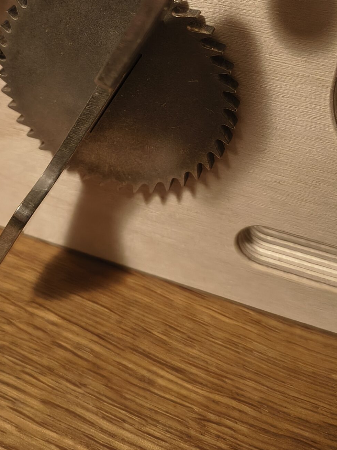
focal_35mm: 45
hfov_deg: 32.0
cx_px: 119
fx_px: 584
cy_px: 60
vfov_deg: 39.5
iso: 1988
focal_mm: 5.56
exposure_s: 1/33.3
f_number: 1.8
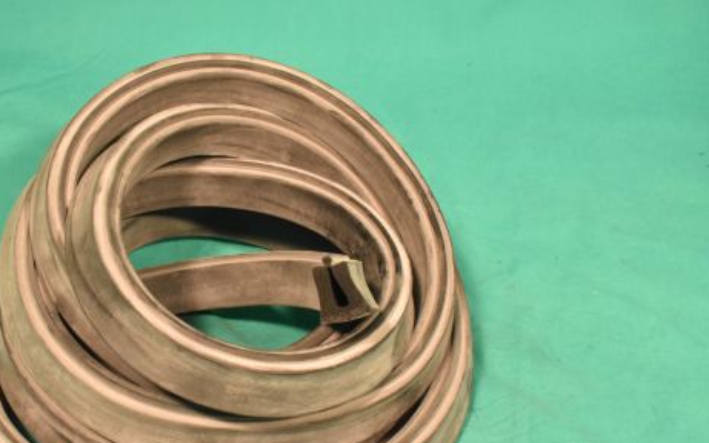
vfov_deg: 21.0
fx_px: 1191
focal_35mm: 62
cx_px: 261
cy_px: 306
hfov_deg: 33.0
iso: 4000
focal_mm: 31
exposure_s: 1/50
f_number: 29
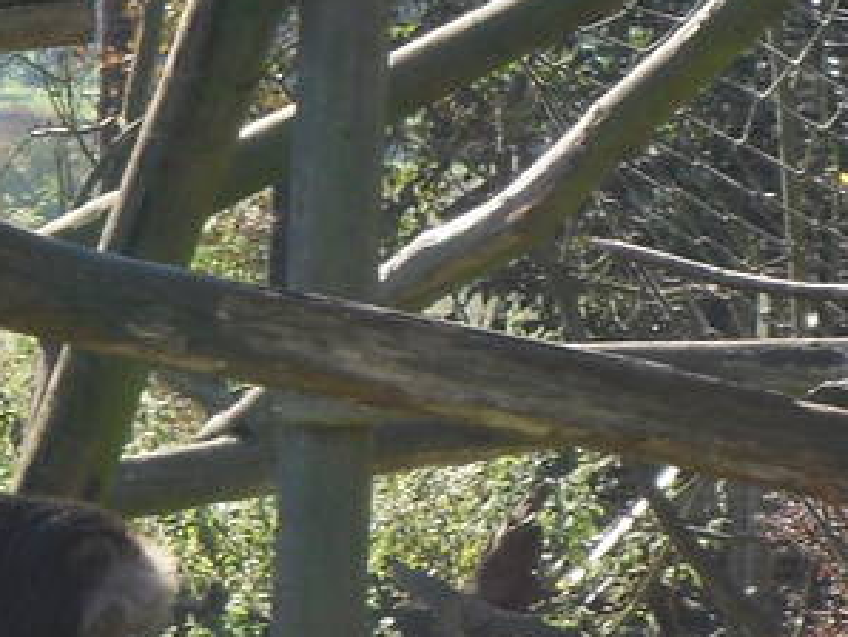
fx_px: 13803
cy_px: 691
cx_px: -196
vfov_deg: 2.6
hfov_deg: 3.5
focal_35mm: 563
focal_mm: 18.9
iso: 80
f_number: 5.6
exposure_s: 1/117
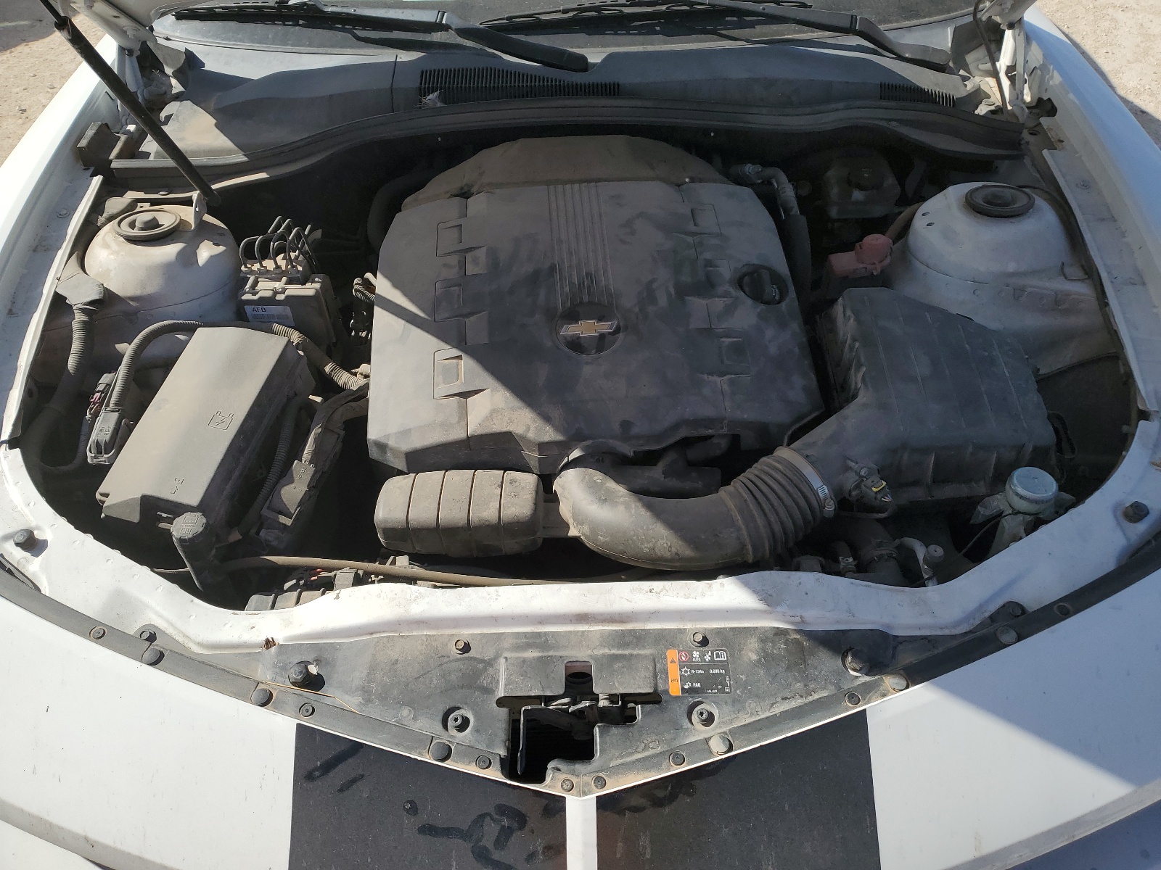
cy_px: 435
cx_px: 580
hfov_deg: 67.3
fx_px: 872
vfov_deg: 53.1
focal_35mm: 26
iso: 50
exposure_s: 1/3333
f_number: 1.5
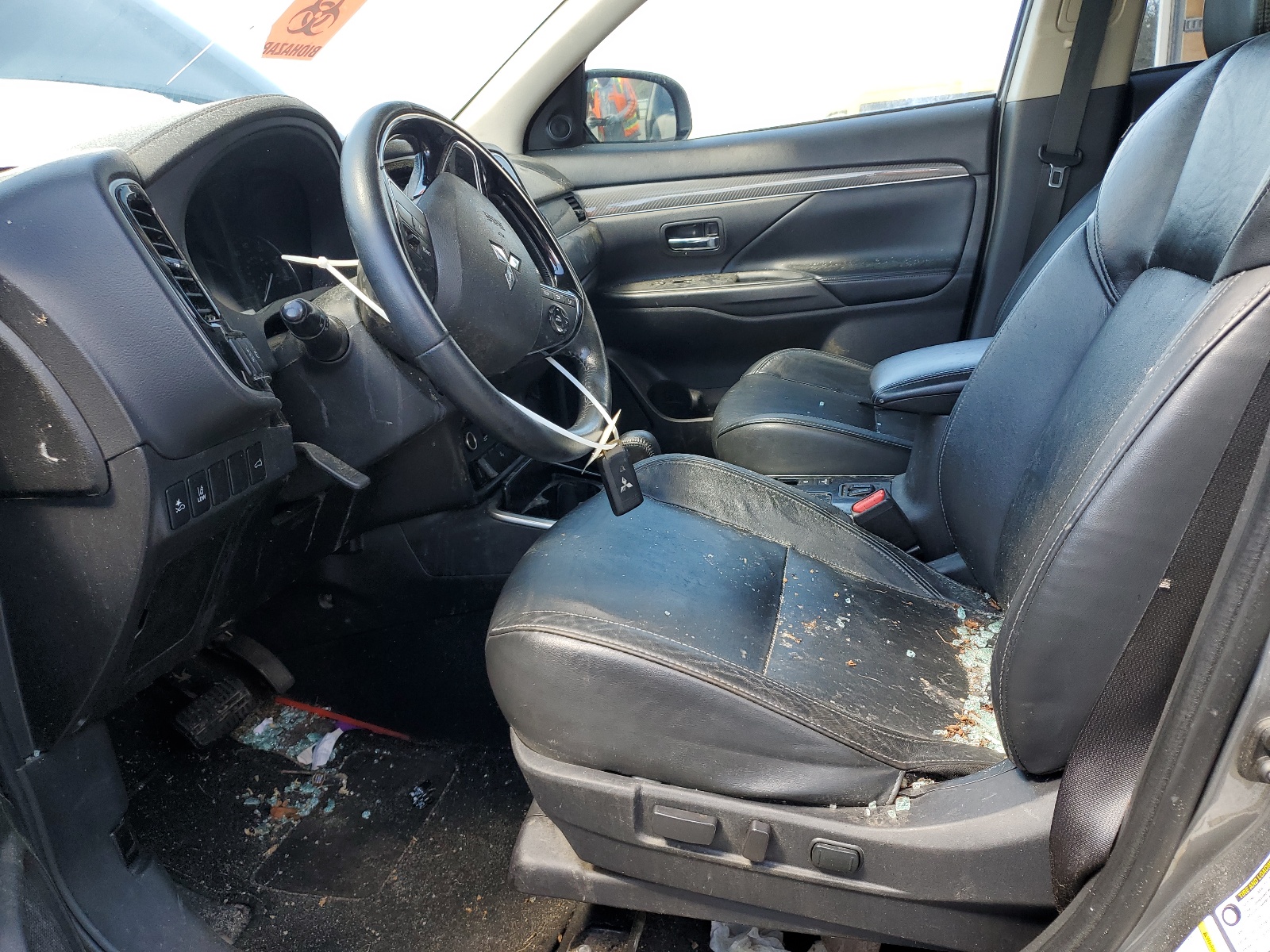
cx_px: 635
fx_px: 954
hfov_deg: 67.3
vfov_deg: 53.1
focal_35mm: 26
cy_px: 476
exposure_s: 1/185
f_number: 1.5
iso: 50
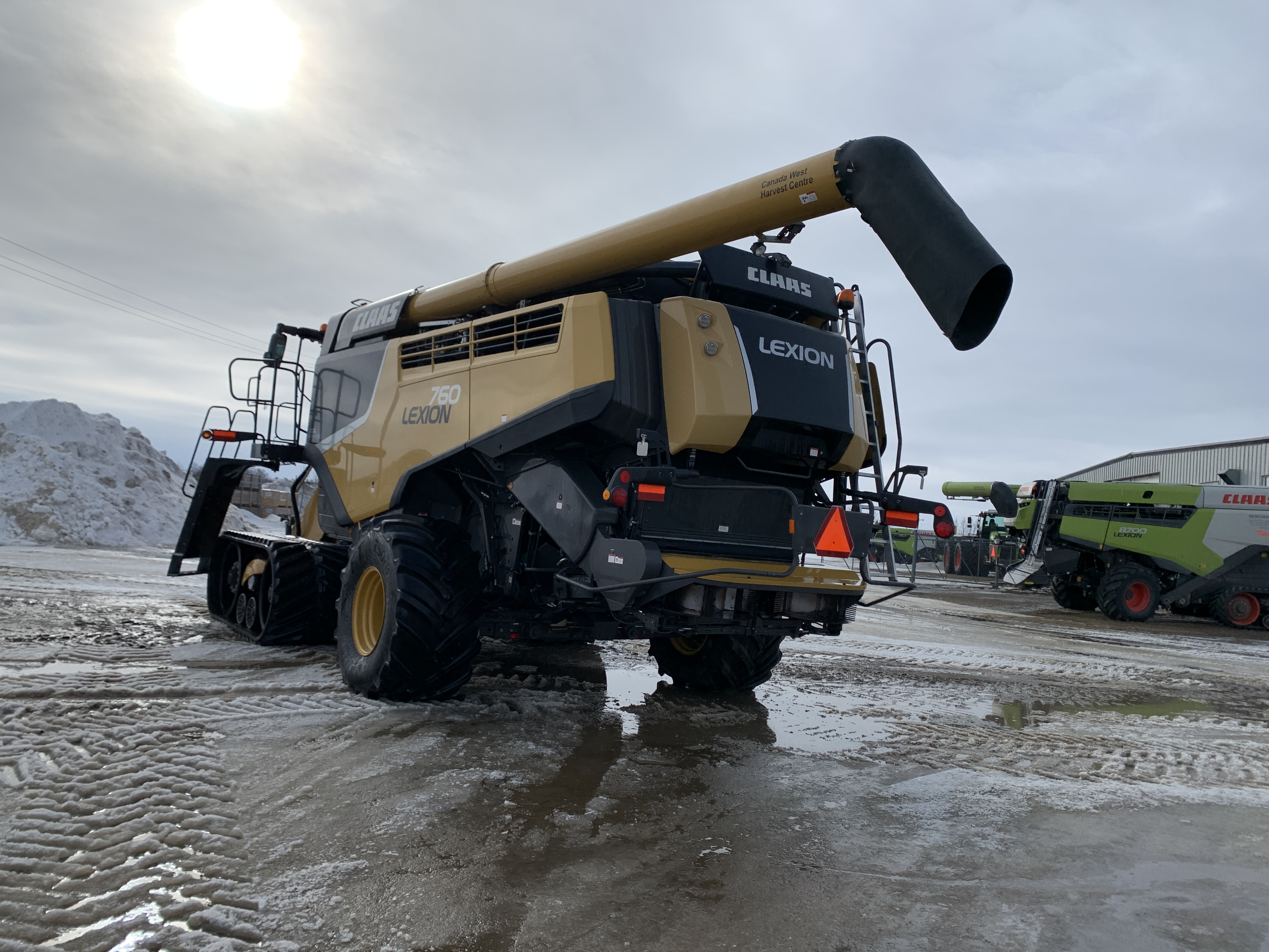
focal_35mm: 26
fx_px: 953
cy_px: 476
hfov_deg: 67.3
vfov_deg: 53.1
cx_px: 634
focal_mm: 4.25
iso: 25
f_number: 1.8
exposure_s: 1/4098
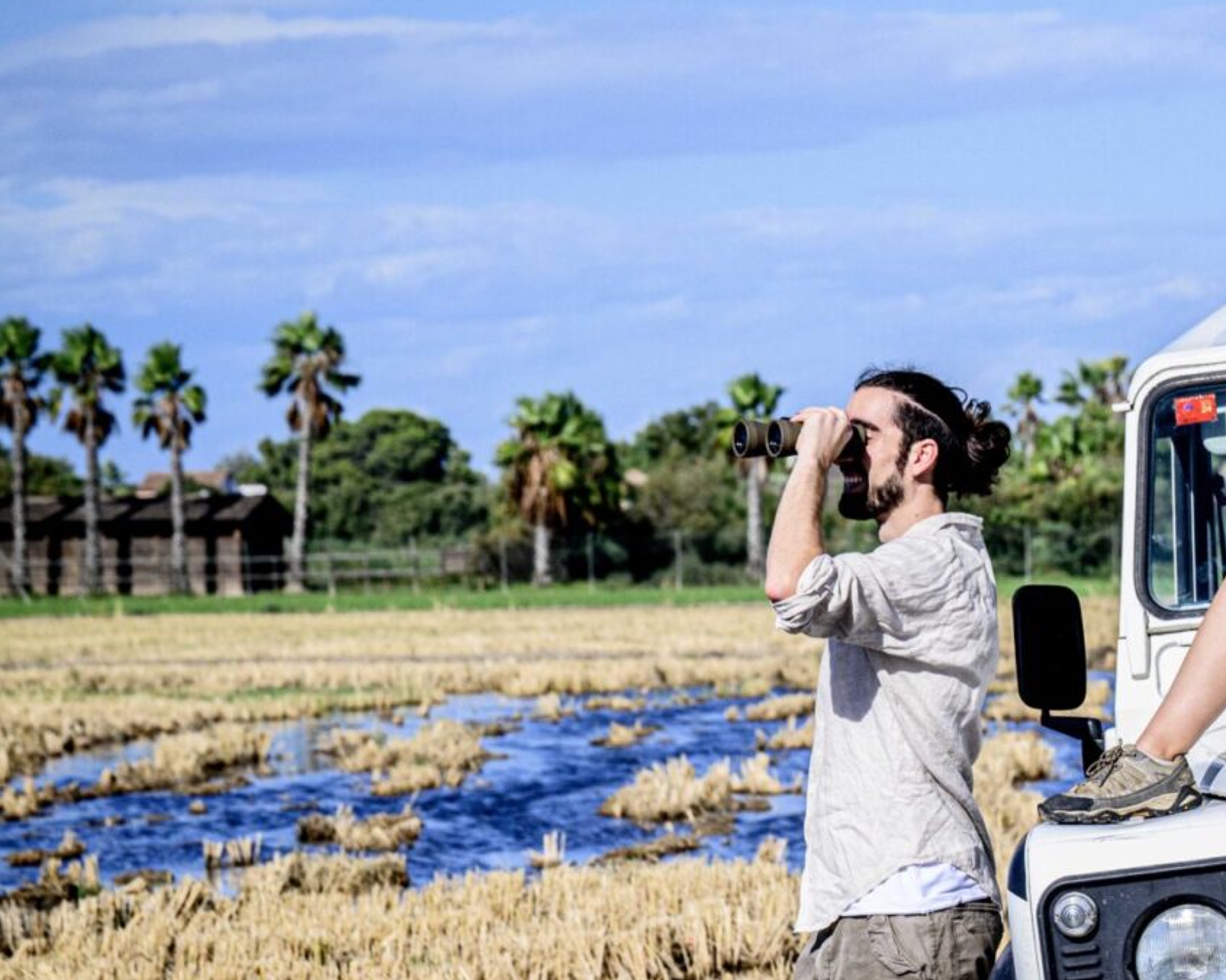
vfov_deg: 6.9
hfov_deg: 8.6
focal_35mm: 223
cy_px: 721
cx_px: 1299
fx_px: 8092
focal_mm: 98
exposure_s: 1/2500
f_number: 8
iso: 640
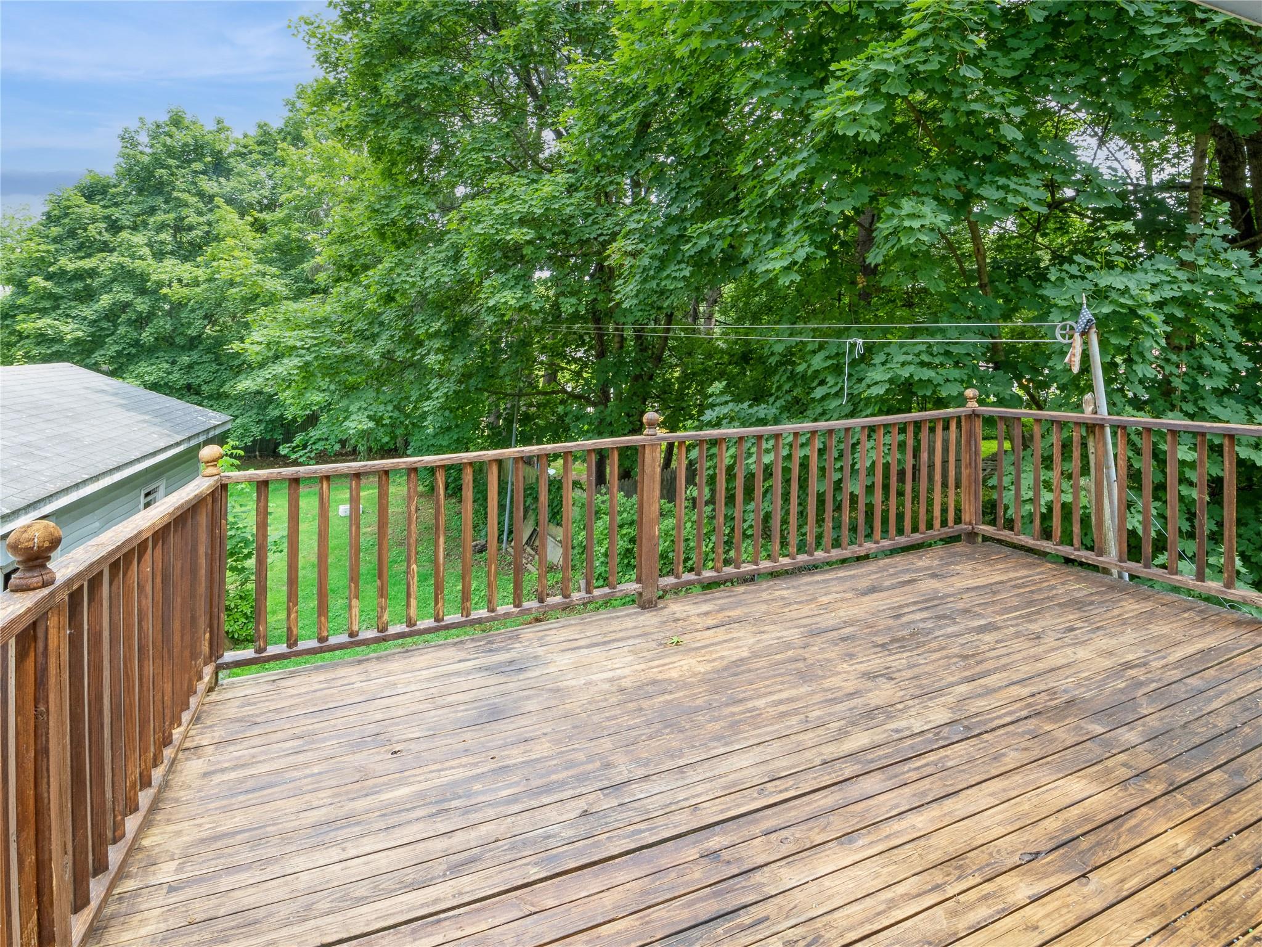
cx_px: 631
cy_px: 474
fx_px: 583
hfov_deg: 94.5
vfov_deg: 78.1
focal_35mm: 16
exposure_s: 1/40
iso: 200
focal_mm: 8
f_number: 8
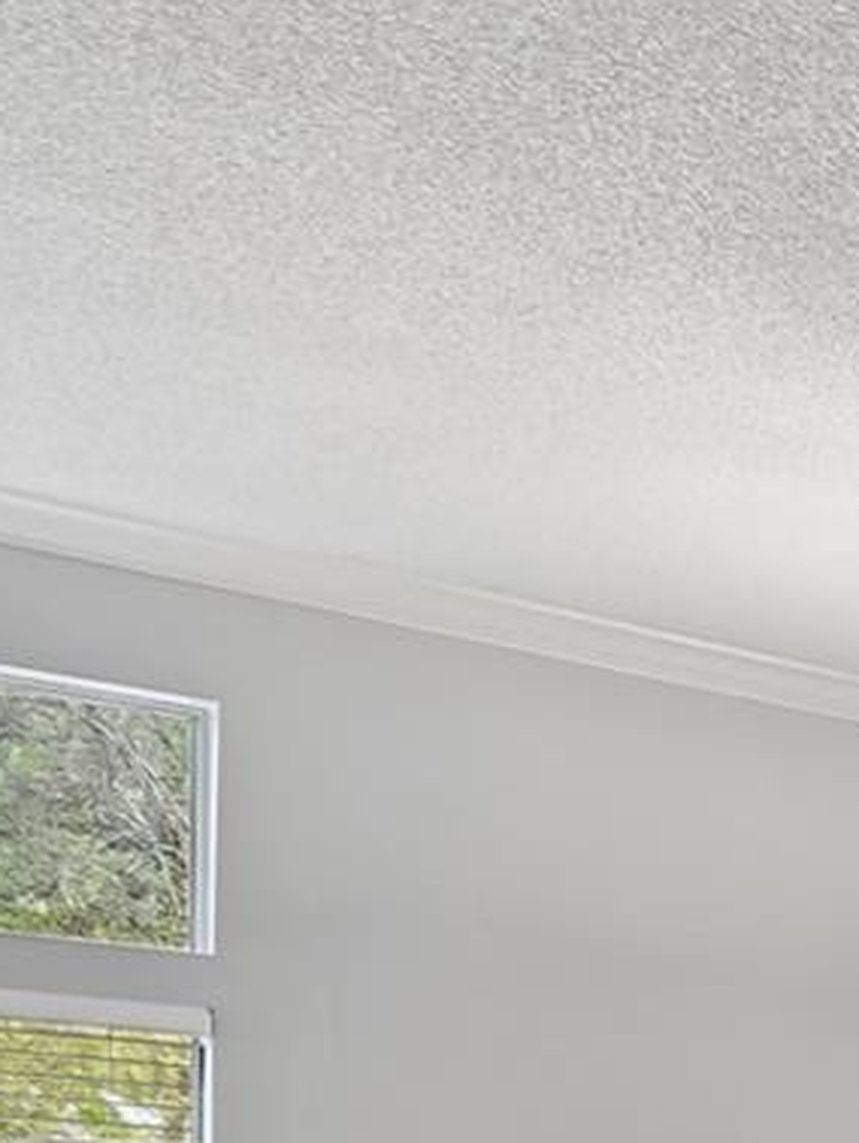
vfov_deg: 27.6
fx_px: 2016
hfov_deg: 14.3
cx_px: 2138
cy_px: 1388
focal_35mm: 61
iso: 100
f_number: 7.1
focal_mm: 10
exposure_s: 1/6
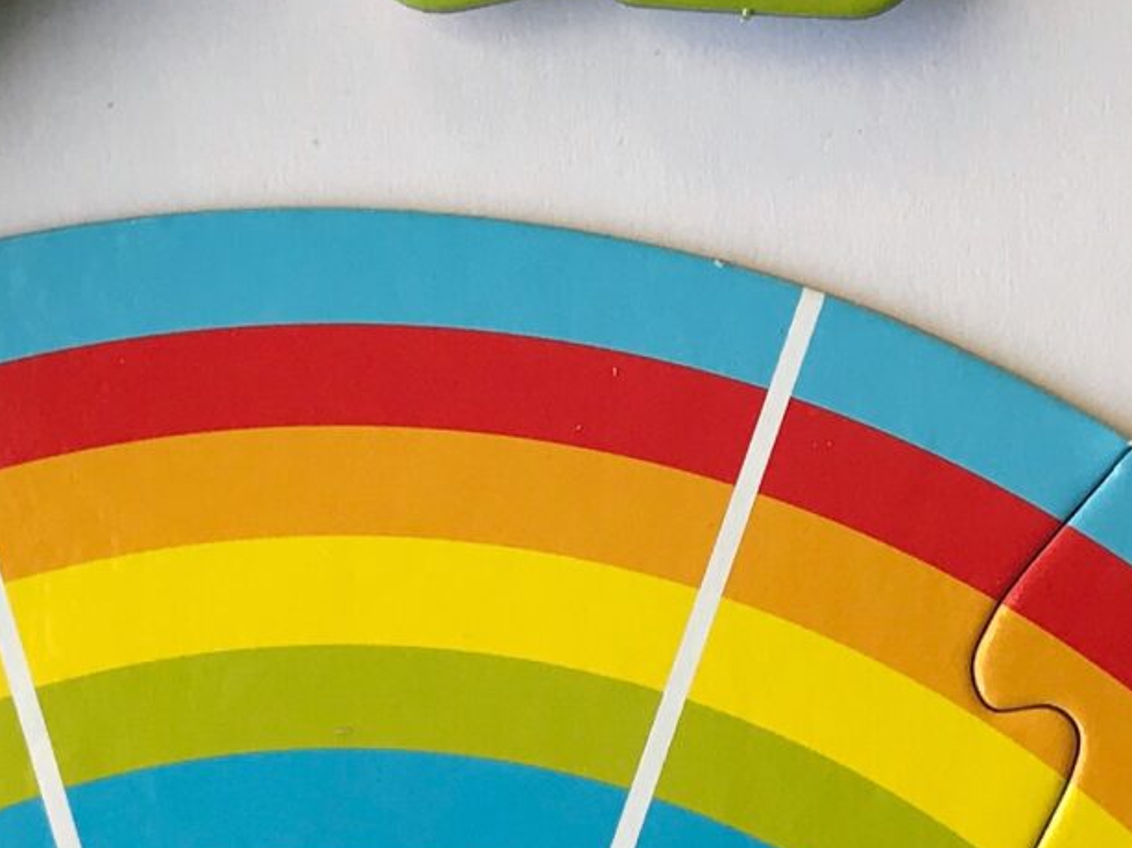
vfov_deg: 12.6
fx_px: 3824
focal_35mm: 117
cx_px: 790
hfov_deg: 16.8
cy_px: 602
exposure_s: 1/100
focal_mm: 3.99
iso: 32
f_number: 1.8
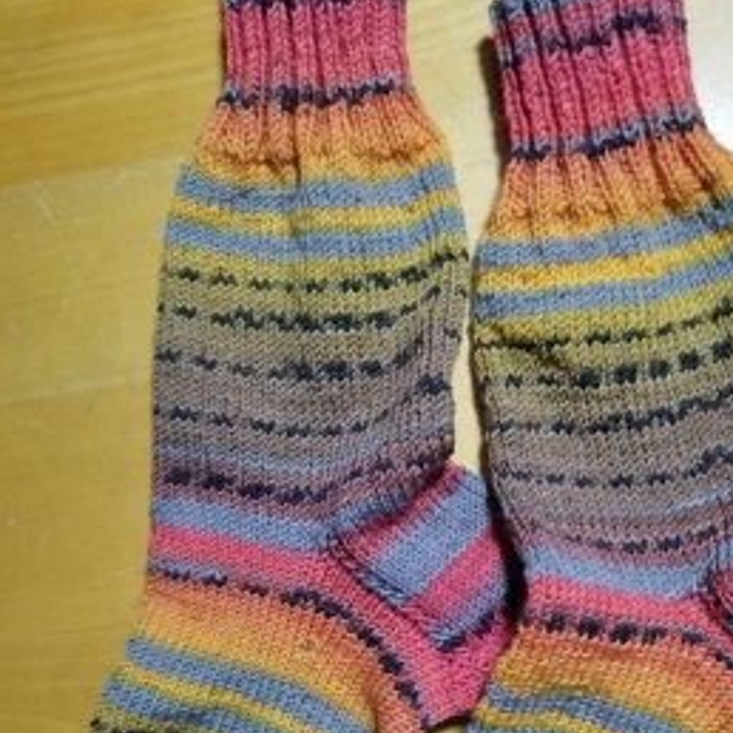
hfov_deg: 41.7
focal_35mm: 40
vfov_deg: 40.6
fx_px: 958
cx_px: 440
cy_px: 551
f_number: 1.89
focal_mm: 5.95
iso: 320
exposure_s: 1/50
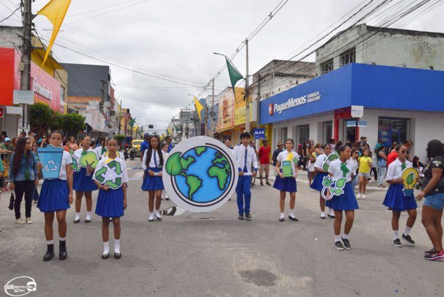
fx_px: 401
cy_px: 146
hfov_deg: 57.9
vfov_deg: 40.6
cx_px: 228
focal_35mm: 33
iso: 100
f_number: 11
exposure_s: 1/200
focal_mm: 21
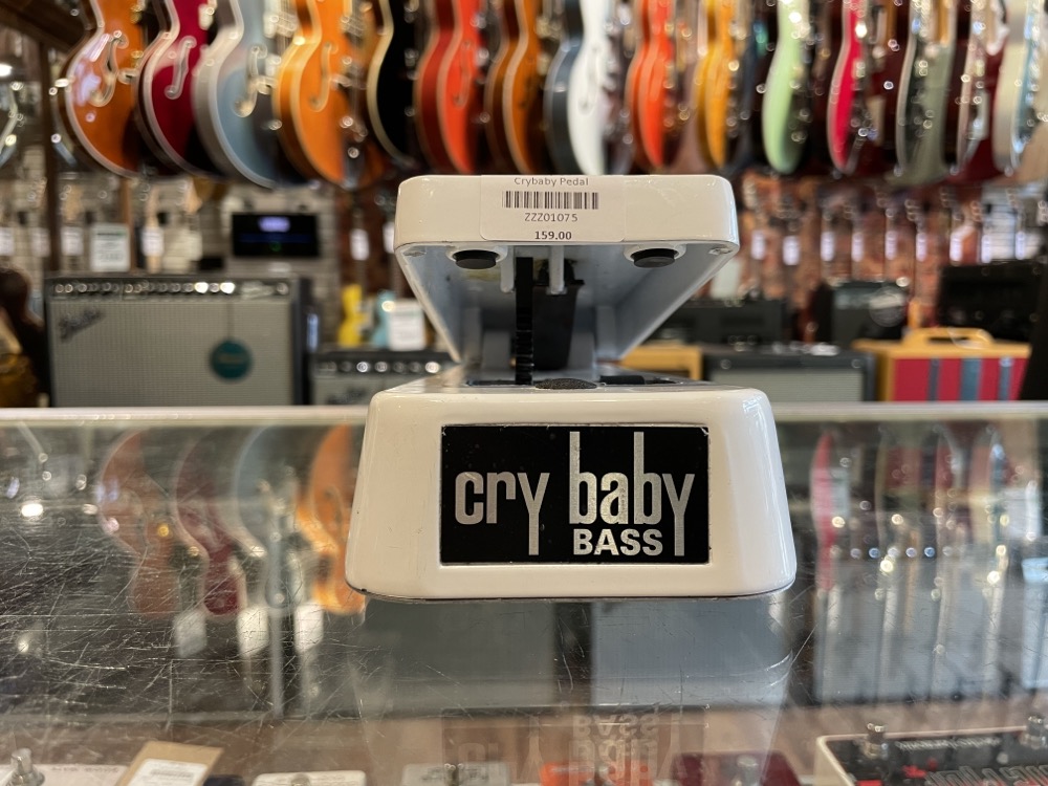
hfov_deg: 67.3
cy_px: 393
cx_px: 524
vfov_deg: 53.1
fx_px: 787
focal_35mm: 26
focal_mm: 4.2
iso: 160
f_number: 1.6
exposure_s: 1/60
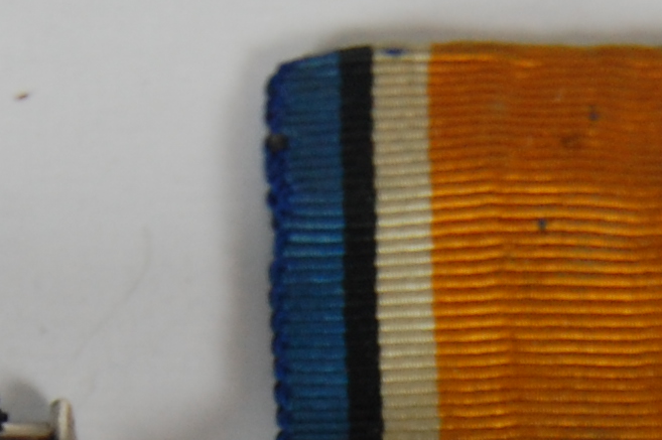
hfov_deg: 8.5
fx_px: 4415
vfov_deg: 5.6
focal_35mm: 240
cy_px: 812
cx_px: 669
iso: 400
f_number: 5
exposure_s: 1/60
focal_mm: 35
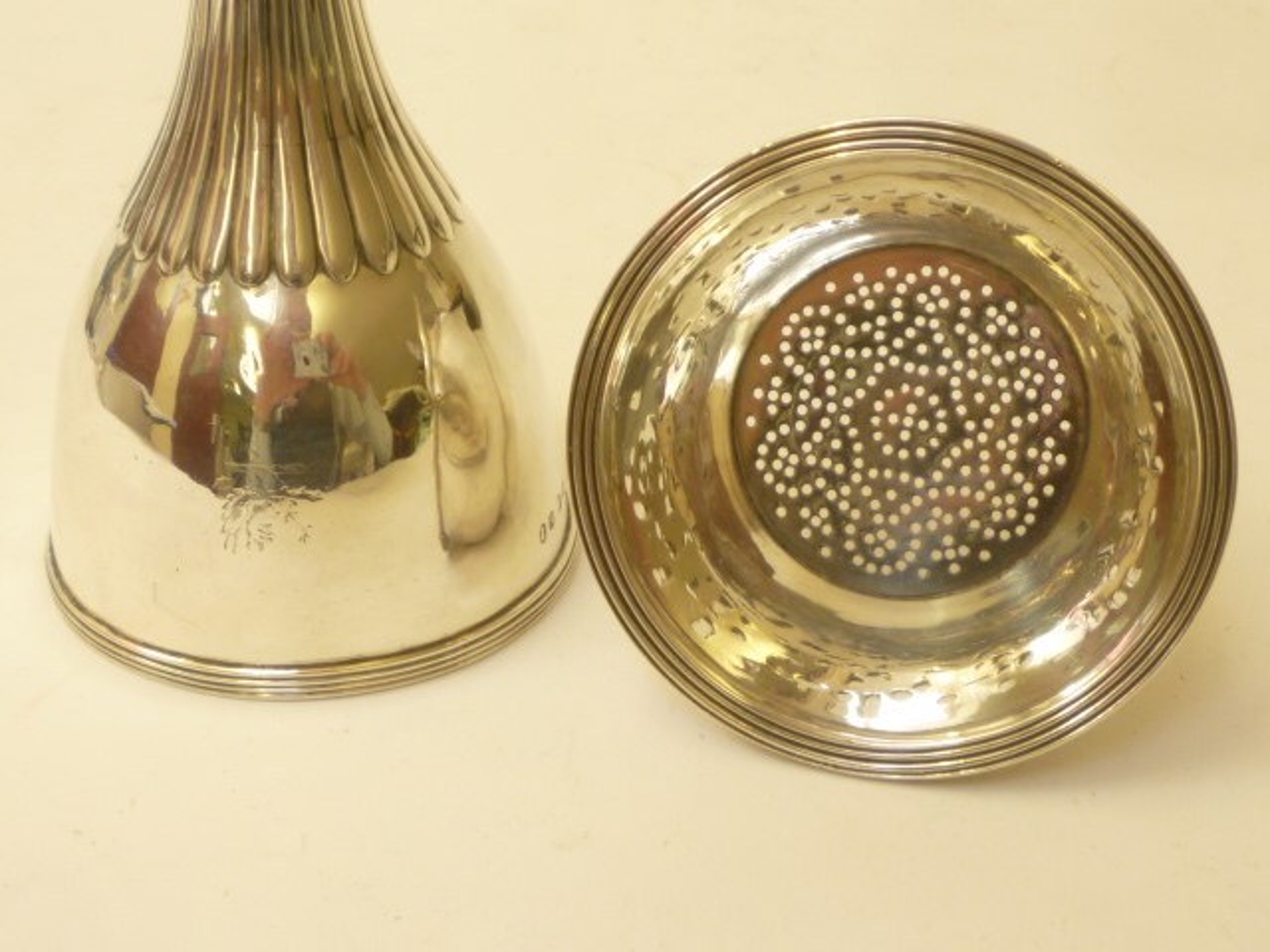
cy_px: 476
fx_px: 2165
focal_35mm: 59
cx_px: 635
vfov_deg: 24.8
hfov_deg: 32.7
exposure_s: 1/30
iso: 80
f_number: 3.3
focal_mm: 5.3
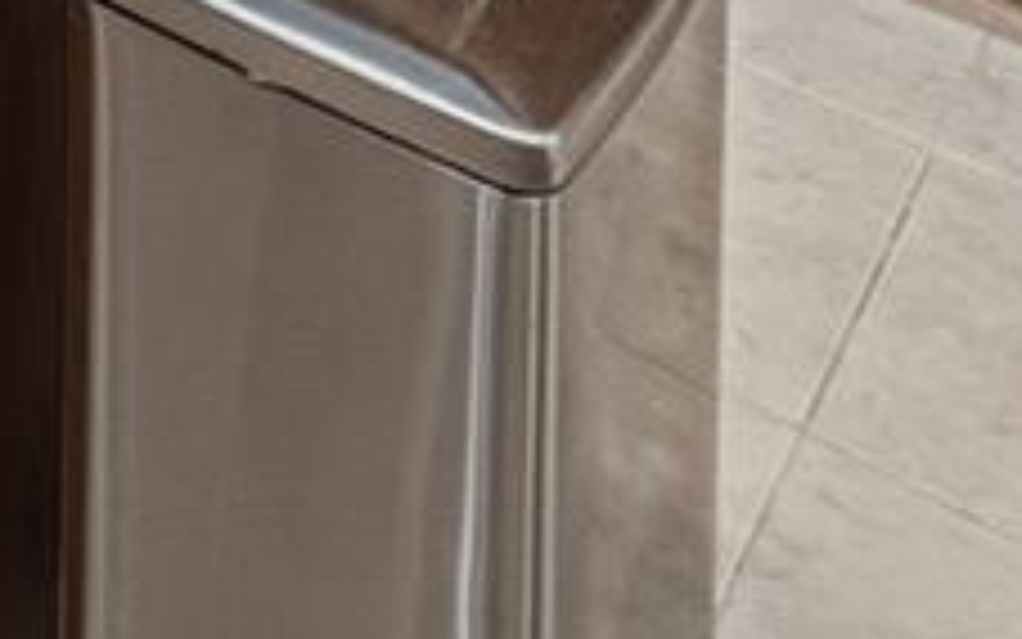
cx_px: -1157
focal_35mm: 86
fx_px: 2396
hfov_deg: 16.5
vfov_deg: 9.2
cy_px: -1629
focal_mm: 12
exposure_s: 1/2500
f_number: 7.1
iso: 1600
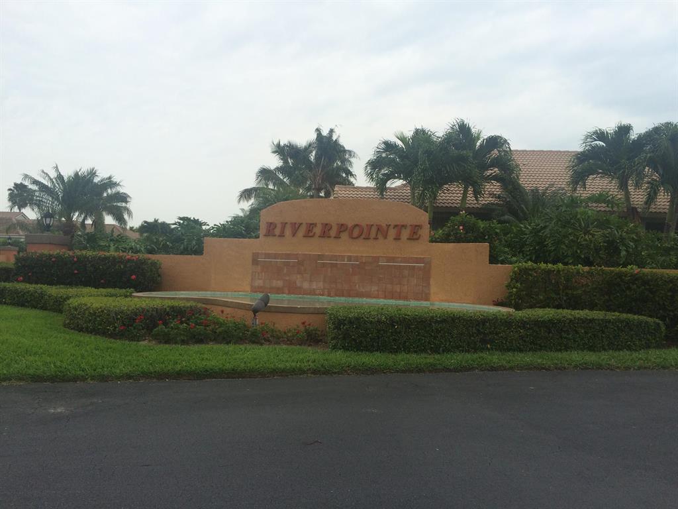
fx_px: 568
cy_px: 254
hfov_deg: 61.7
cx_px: 339
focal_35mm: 29
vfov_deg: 48.2
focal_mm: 4.15
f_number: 2.2
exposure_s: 1/540
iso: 32
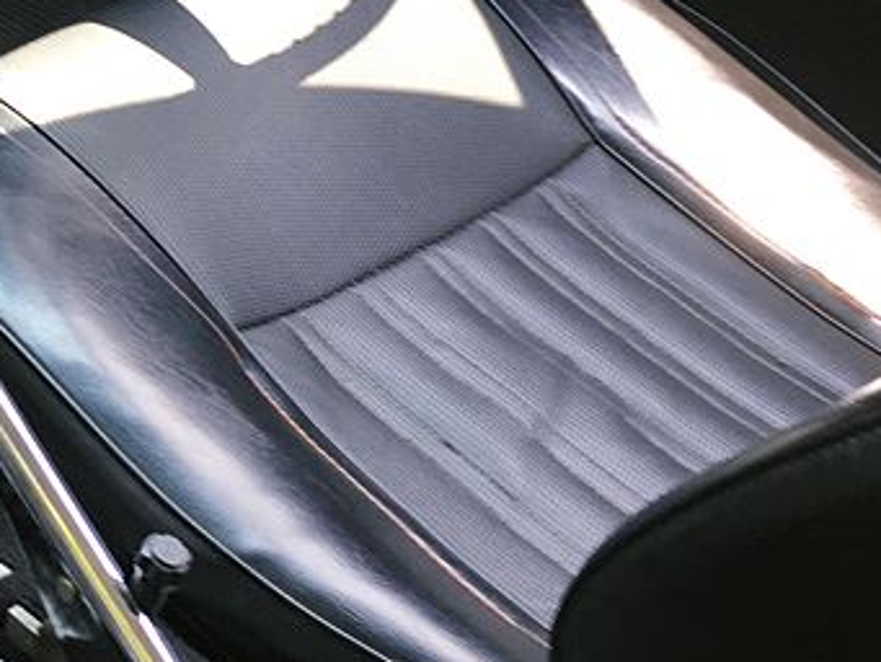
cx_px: -256
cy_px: 8
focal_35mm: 85
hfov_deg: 21.0
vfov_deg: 17.0
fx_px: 2164
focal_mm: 4.15
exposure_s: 1/100
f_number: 2.2
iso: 40
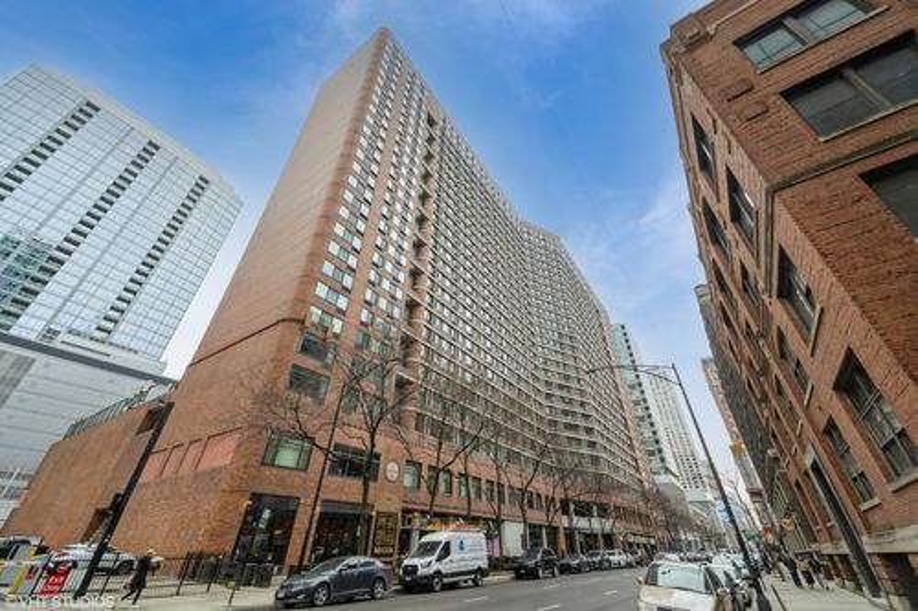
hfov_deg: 104.3
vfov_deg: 81.2
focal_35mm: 14
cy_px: 306
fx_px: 357
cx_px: 459
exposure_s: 1/180
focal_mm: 14
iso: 400
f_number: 9.5
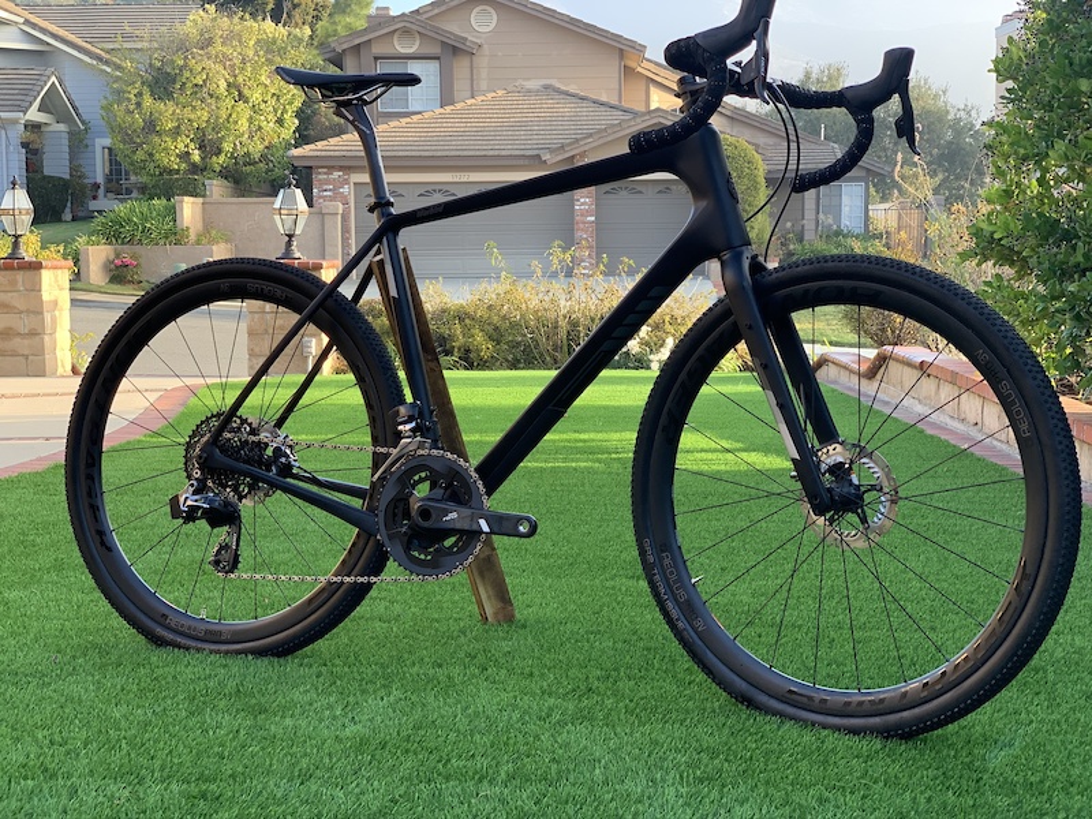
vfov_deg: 28.0
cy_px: 410
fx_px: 1640
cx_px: 546
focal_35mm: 52
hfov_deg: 36.8
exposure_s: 1/122
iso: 40
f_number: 2.4
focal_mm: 6
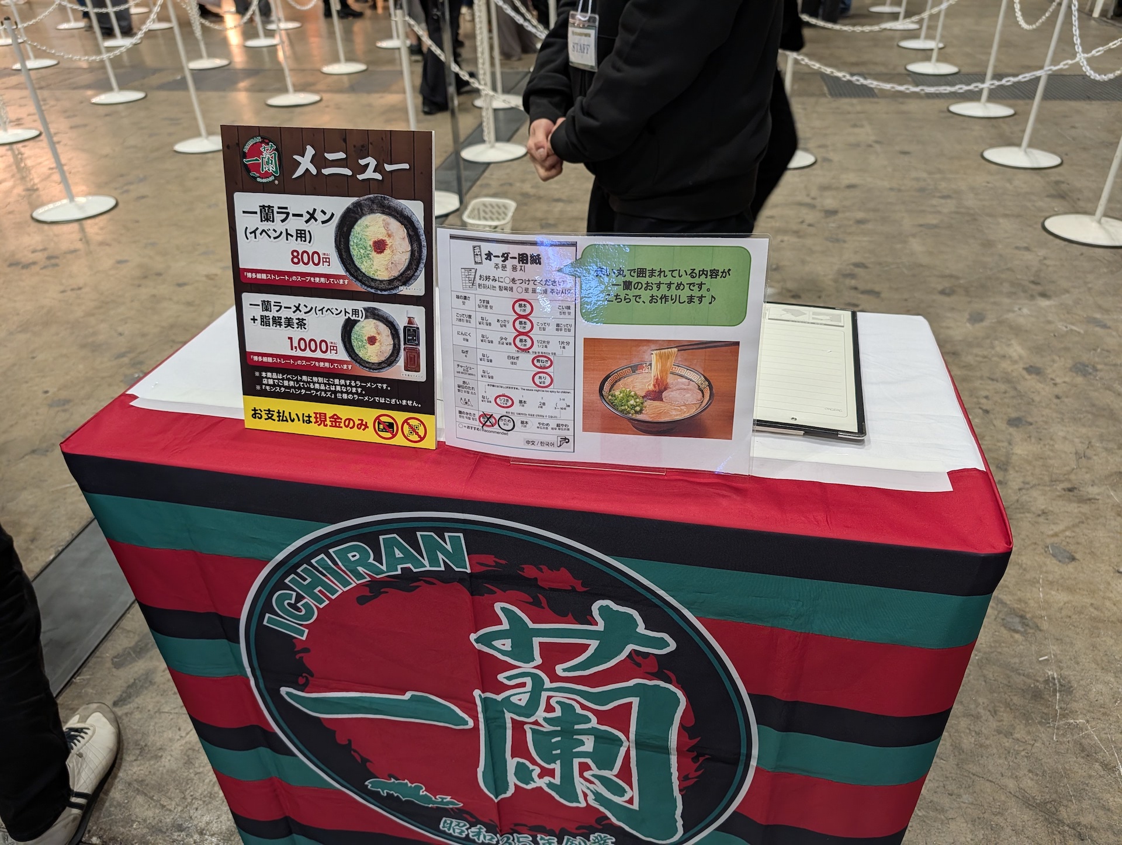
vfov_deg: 56.9
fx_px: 779
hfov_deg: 71.5
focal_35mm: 24
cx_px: 561
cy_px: 422
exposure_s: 1/100
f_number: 1.68
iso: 138
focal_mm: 6.9
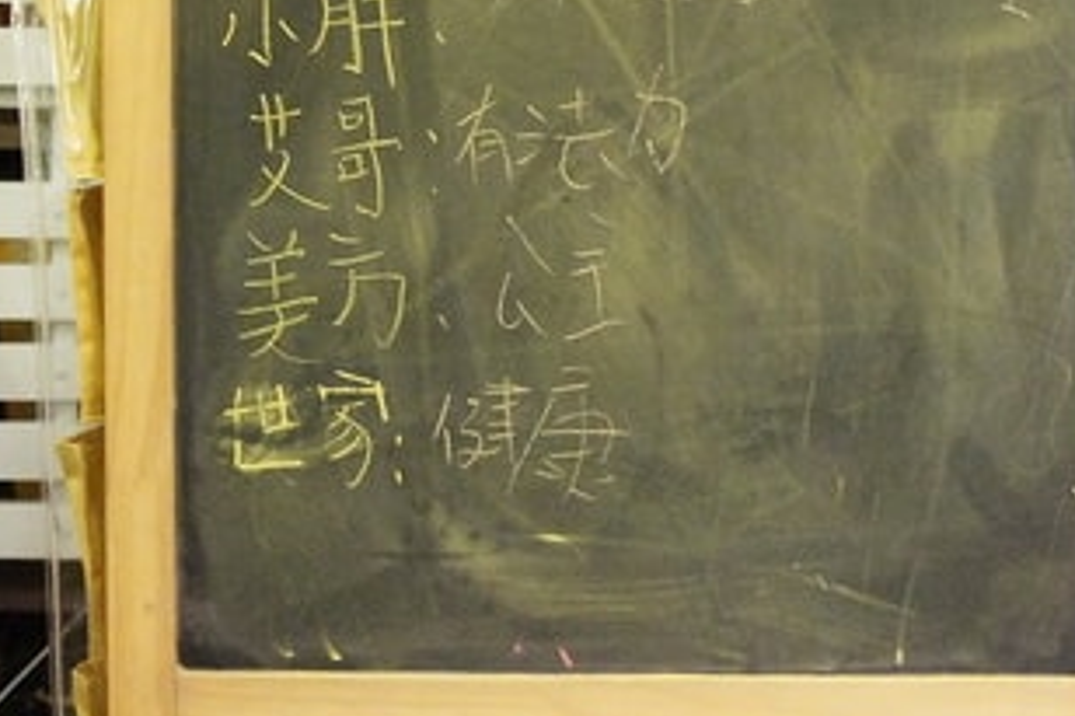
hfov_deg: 18.4
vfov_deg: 12.5
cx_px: 998
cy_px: 173
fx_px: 3254
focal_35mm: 109
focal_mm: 35
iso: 6400
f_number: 1.8
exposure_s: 1/320
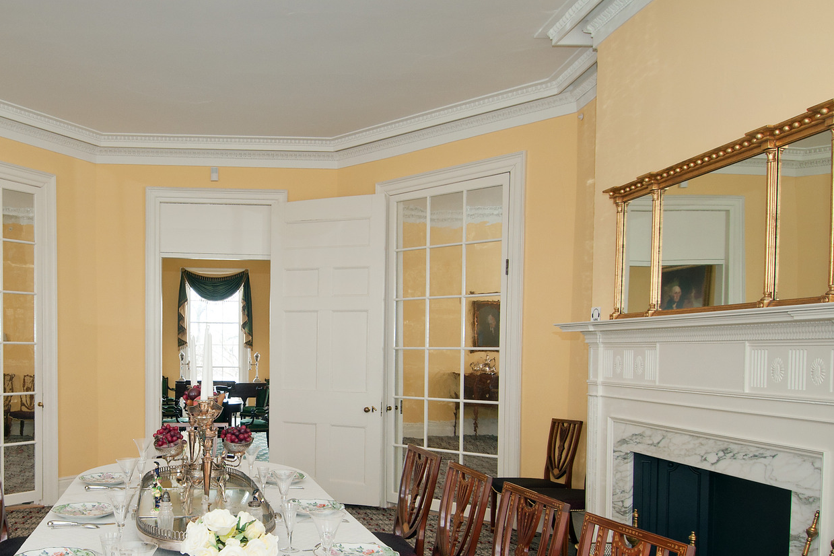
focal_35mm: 29
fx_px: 672
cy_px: 373
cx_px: 237
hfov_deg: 61.1
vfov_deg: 44.3
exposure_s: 1/15
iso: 160
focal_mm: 12
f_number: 8
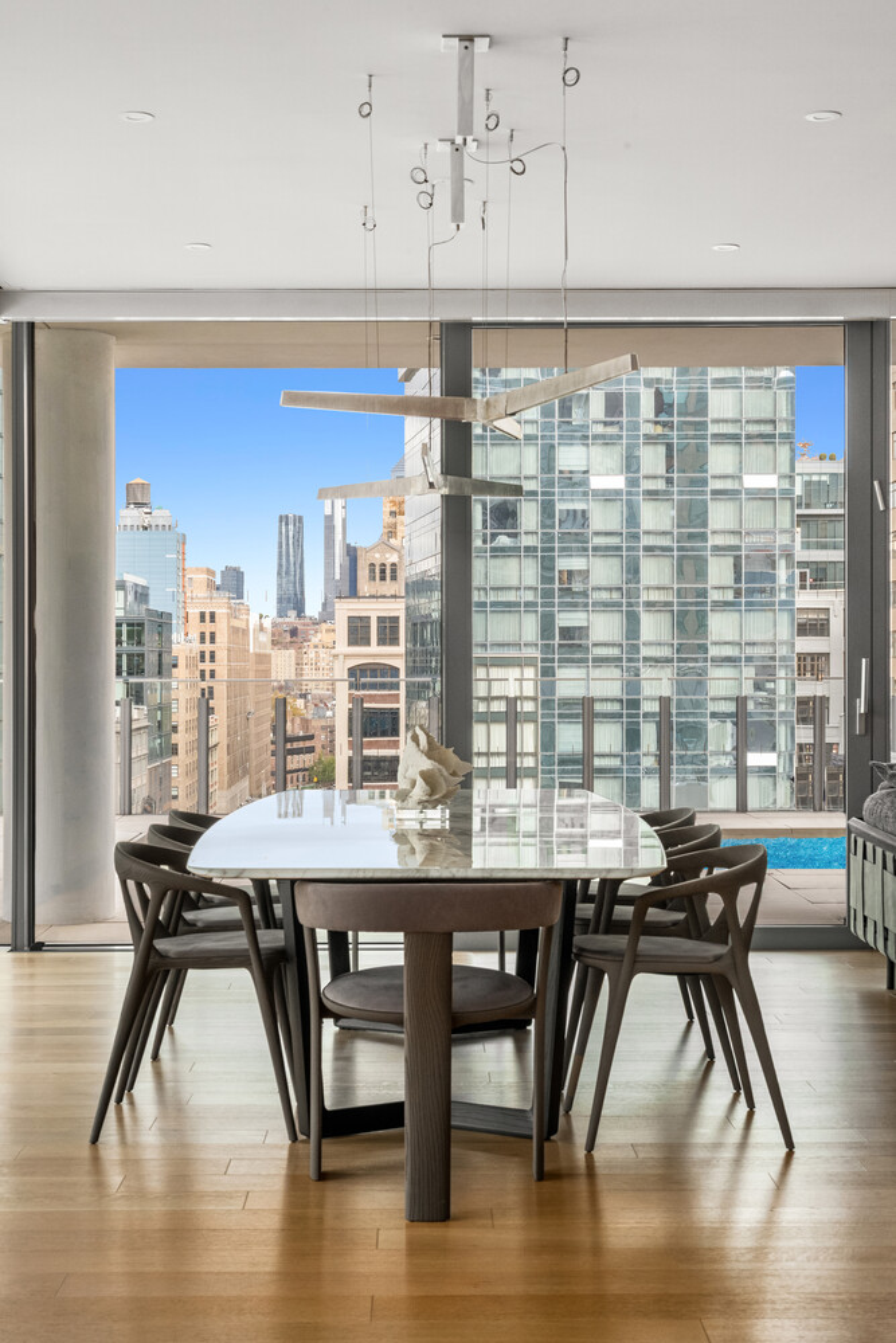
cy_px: 672
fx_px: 1829
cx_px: 448
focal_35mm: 49
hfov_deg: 27.5
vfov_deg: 40.3
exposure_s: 1/15
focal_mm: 49
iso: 2000
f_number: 16
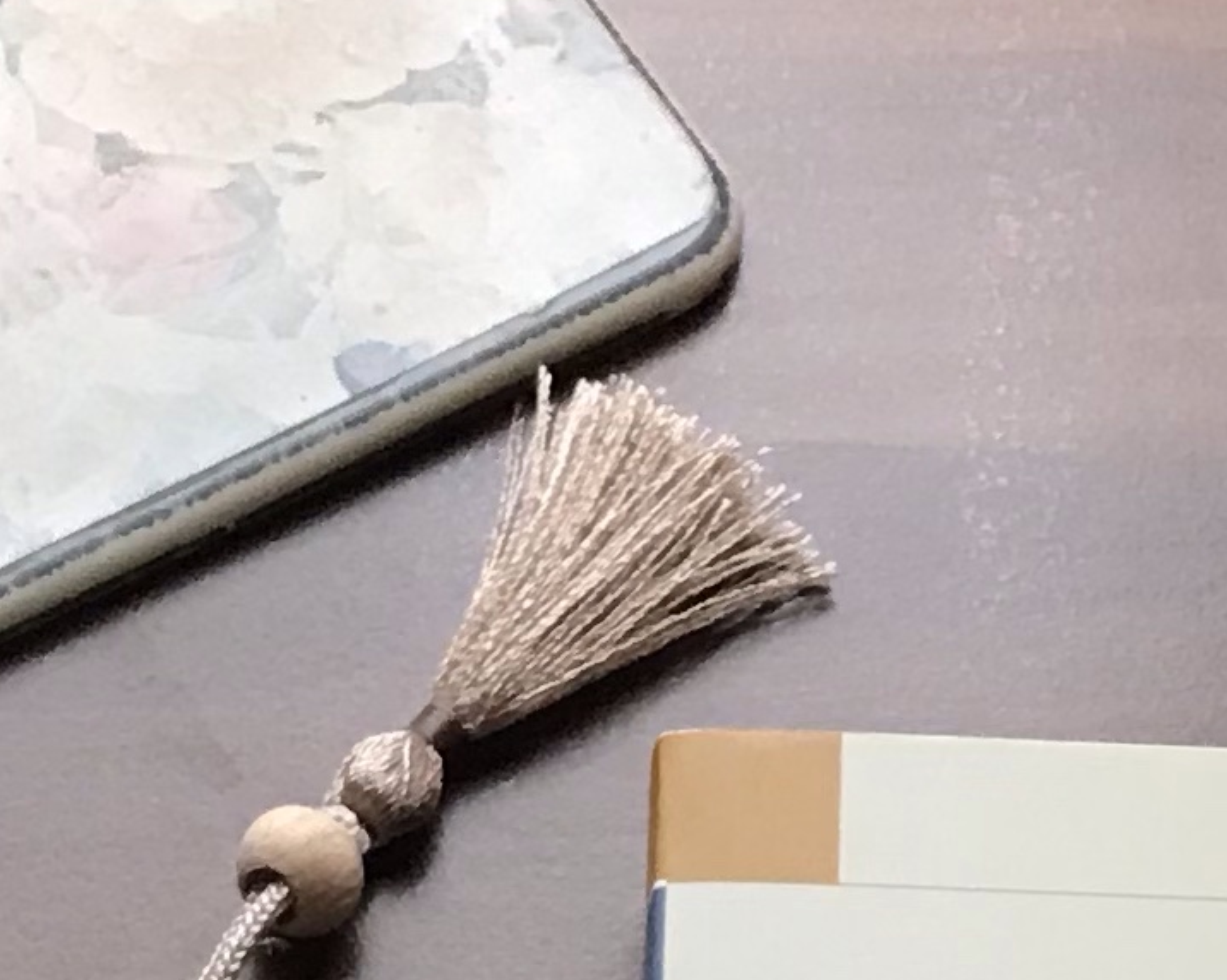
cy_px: 1801
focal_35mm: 154
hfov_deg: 12.4
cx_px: 1177
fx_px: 5589
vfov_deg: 9.5
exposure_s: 1/25
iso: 32
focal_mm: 3.99
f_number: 1.8
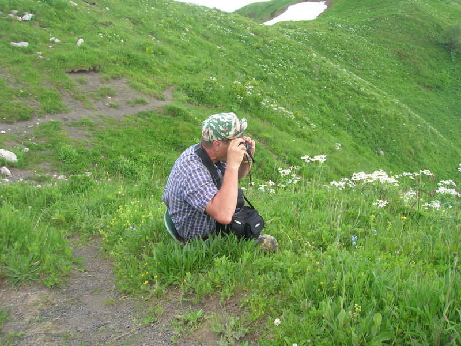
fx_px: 453
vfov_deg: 41.8
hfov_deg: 54.0
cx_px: 230
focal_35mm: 34
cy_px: 173
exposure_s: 1/126
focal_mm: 5.7
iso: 118
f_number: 4.9
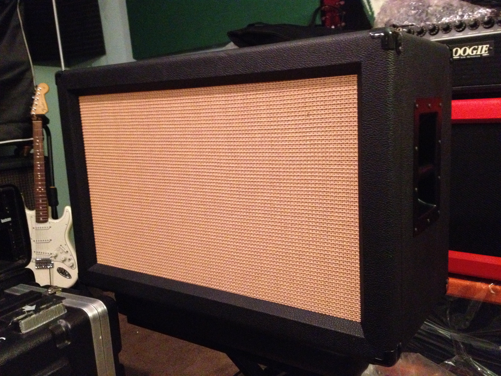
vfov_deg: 40.7
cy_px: 188
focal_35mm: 35
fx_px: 507
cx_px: 250
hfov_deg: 52.6
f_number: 2.4
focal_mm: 4.28
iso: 800
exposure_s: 1/15
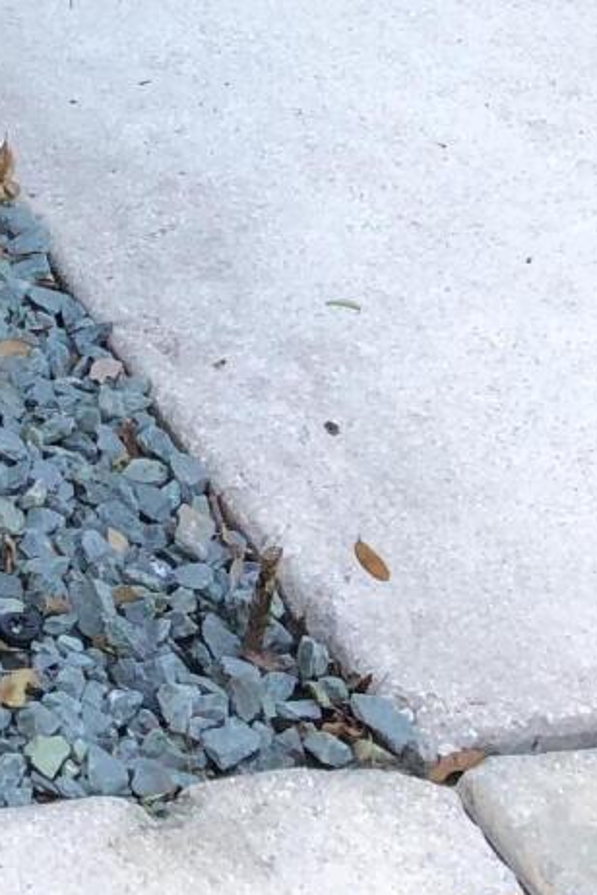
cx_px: -574
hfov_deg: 10.1
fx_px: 3134
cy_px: -992
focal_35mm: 126
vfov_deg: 13.5
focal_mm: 4
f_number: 1.8
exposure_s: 1/120
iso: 50
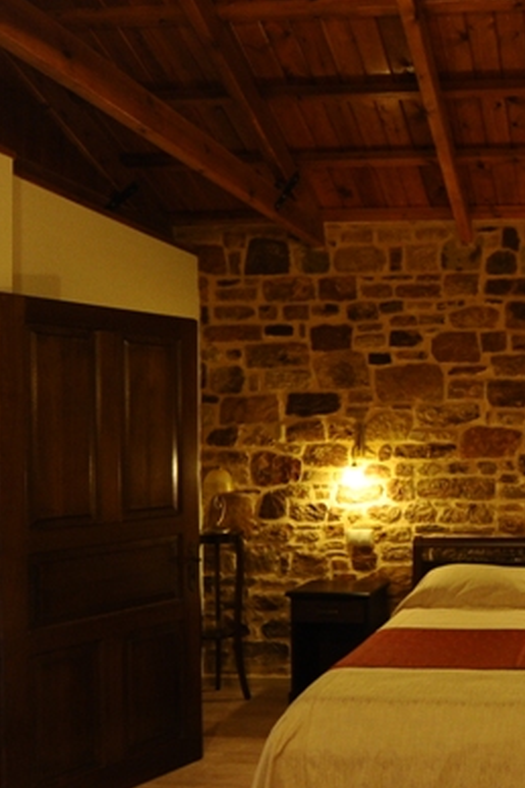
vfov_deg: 51.8
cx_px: 558
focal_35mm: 37
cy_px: 431
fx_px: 809
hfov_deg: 32.3
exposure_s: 1/40
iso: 1600
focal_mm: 14
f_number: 3.2
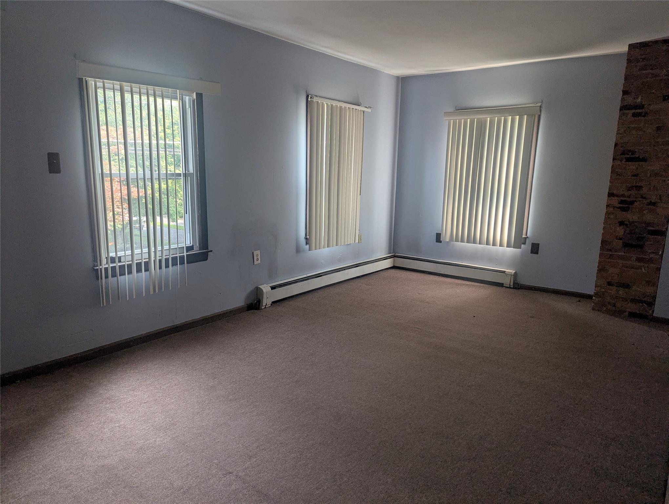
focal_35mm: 24
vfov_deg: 56.9
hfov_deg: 71.5
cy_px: 252
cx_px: 334
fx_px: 464
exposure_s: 1/93.9
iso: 42
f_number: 1.85
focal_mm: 6.81
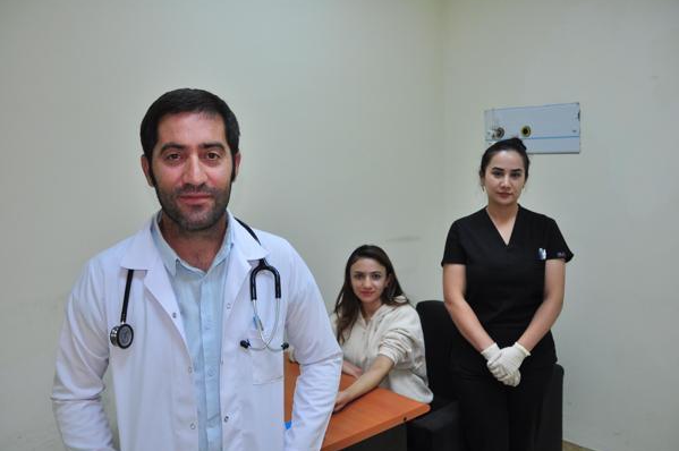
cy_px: 227
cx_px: 330
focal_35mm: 34
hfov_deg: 55.8
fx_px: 641
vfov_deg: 38.8
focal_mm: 22
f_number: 3.5
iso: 400
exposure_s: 1/125
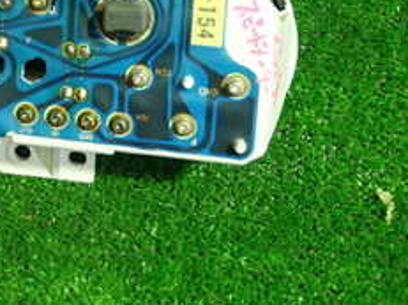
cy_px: -37
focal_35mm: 78
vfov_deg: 18.1
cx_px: -102
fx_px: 919
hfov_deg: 22.7
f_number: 2.3
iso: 320
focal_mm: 5.4
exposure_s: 1/30
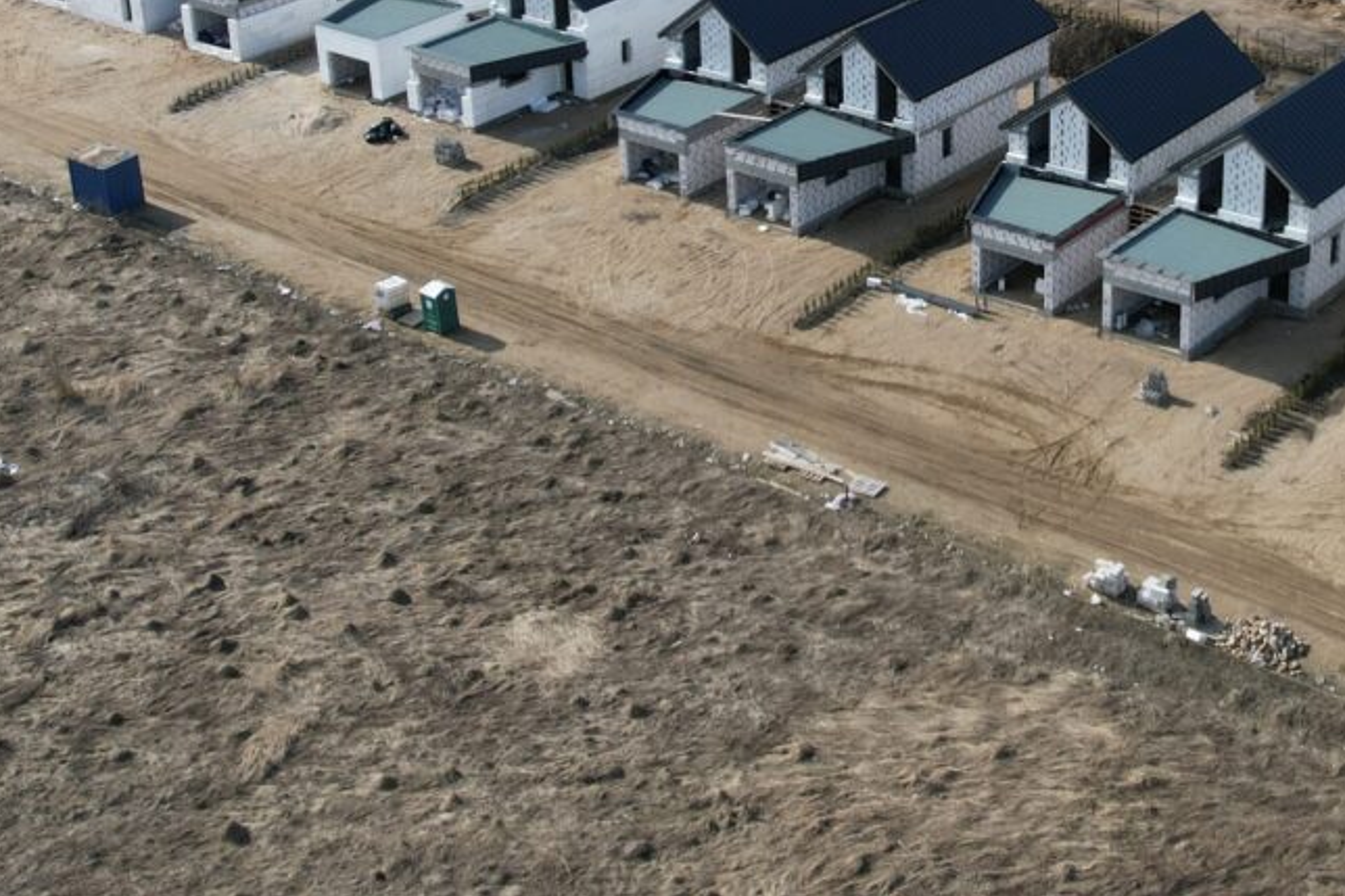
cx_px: 957
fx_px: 1307
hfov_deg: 52.7
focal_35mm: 35
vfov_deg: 37.1
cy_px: 241
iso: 200
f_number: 2.8
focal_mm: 8.38
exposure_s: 1/2000
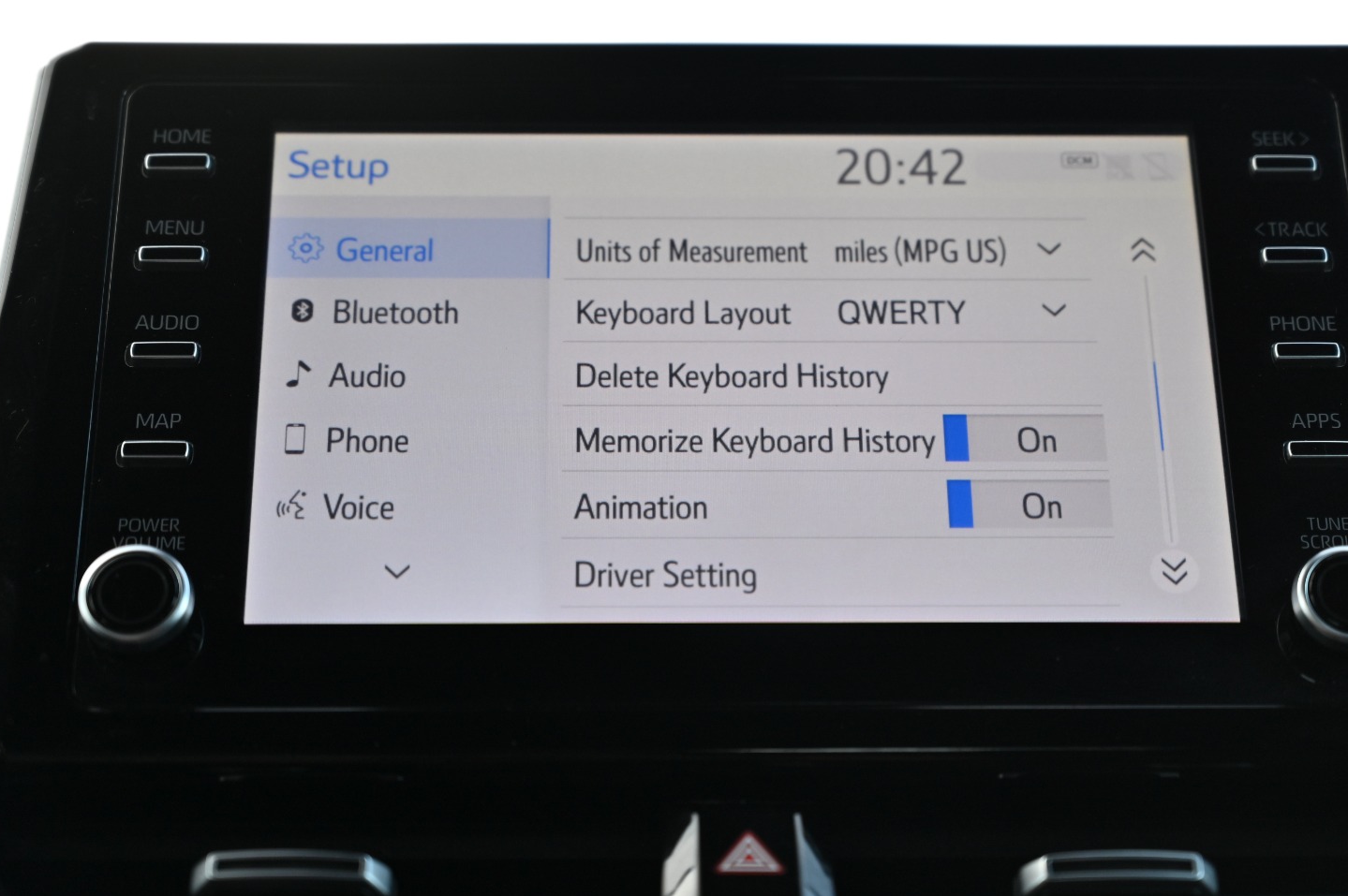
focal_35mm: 79
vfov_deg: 17.2
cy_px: 424
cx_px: 752
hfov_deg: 25.7
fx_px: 2956
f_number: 4
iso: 400
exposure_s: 1/200
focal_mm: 70
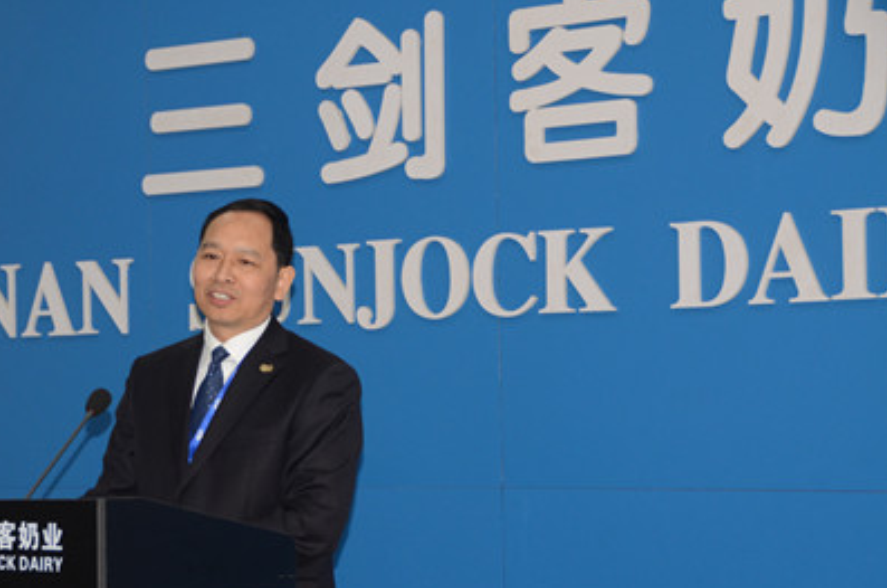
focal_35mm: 117
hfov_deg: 17.5
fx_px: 2877
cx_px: 335
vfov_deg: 11.7
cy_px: 310
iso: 800
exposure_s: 1/60
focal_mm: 62
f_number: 4.8
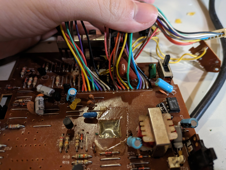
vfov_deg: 54.9
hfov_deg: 69.4
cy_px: 85
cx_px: 113
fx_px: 163
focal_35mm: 25
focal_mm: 5.43
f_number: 1.89
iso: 714
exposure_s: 1/24
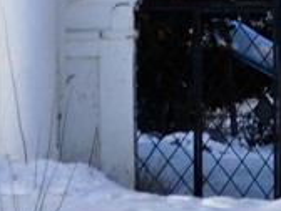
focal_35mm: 656
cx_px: 266
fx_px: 5322
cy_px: -257
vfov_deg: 2.3
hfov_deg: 3.0
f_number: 5.6
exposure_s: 1/400
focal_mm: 85
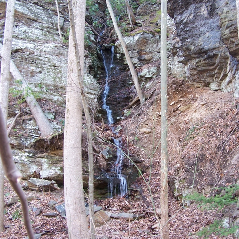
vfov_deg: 37.6
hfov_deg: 37.4
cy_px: 120
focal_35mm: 45
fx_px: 352
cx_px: 140
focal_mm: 6.3
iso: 80
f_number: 2.8
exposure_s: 1/20
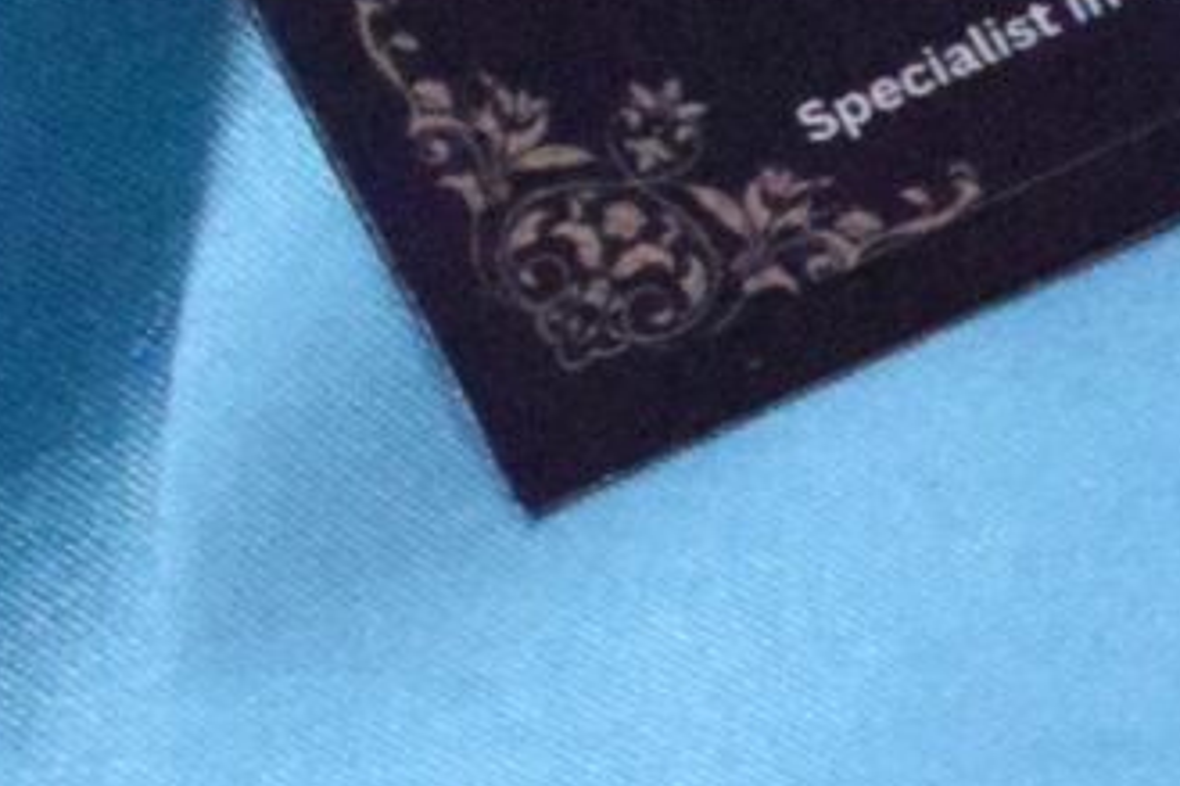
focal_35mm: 280
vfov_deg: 4.9
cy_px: 770
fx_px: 9173
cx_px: 4078
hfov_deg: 6.4
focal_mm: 24
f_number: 11
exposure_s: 1/80
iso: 10000
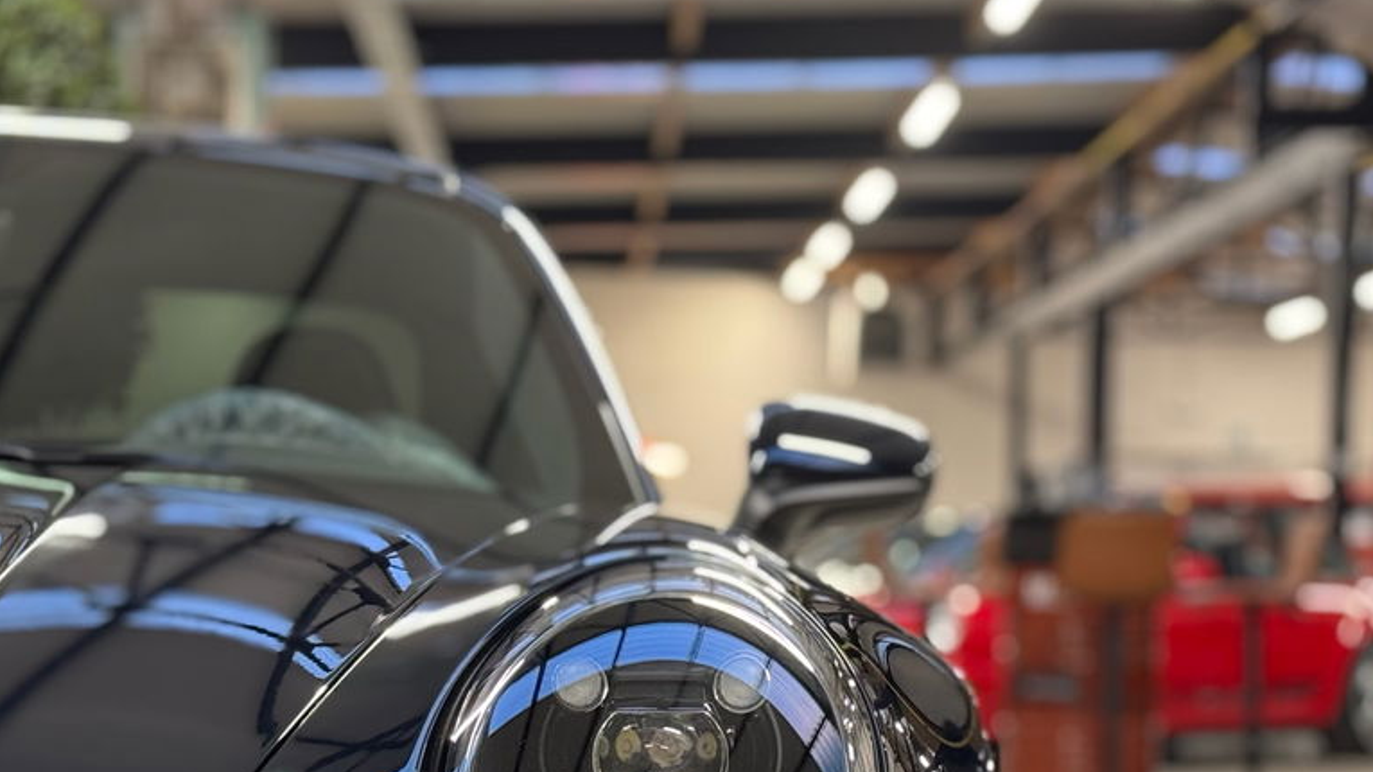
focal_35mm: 70
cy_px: 752
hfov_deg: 30.2
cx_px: 686
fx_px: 2548
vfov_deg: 16.9
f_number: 1.78
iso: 160
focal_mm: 6.76
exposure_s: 1/50
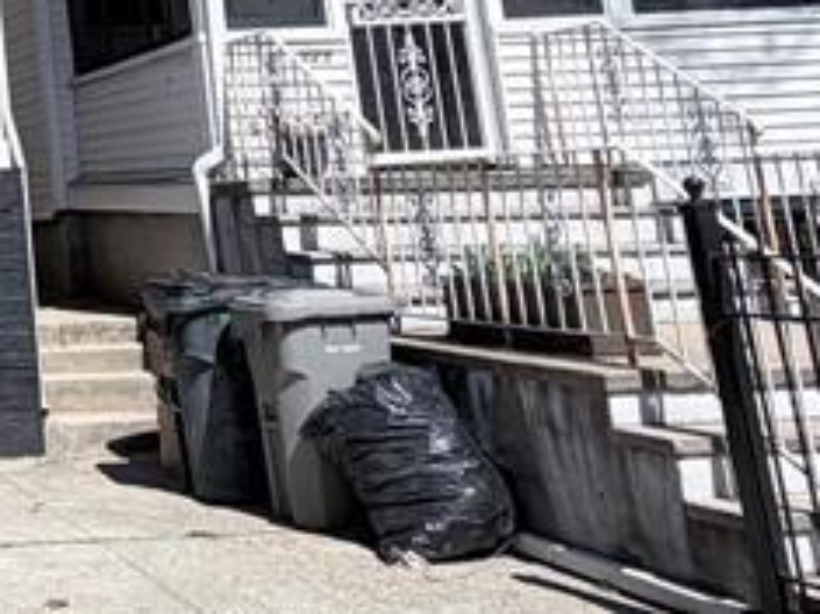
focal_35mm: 61
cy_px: -66
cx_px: -345
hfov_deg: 25.5
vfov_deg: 22.6
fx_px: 1444
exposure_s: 1/1125
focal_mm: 2.22
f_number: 2.2
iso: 20
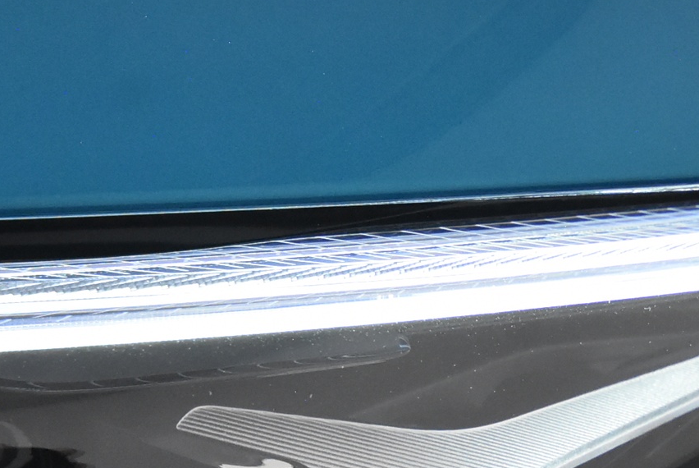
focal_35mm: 88
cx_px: 404
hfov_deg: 23.1
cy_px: 455
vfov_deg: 15.3
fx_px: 1710
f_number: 5.6
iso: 4000
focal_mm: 20
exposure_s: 1/60
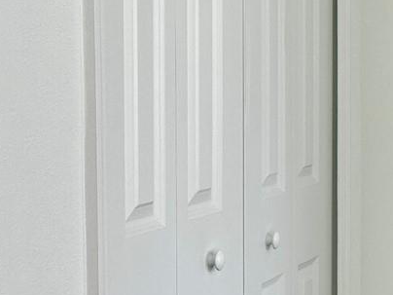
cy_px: 161
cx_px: 678
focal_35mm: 103
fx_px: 1169
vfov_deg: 14.4
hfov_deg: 16.4
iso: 32
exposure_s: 1/150
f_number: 1.5
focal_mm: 5.7
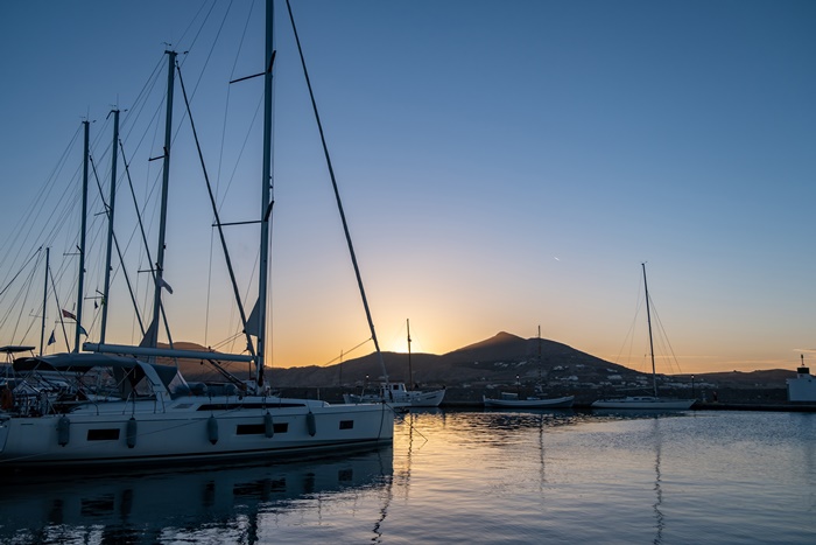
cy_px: 272
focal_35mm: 29
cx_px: 408
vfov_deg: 45.0
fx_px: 657
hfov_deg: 63.6
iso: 160
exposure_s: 1/2200
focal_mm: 19.6
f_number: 2.8
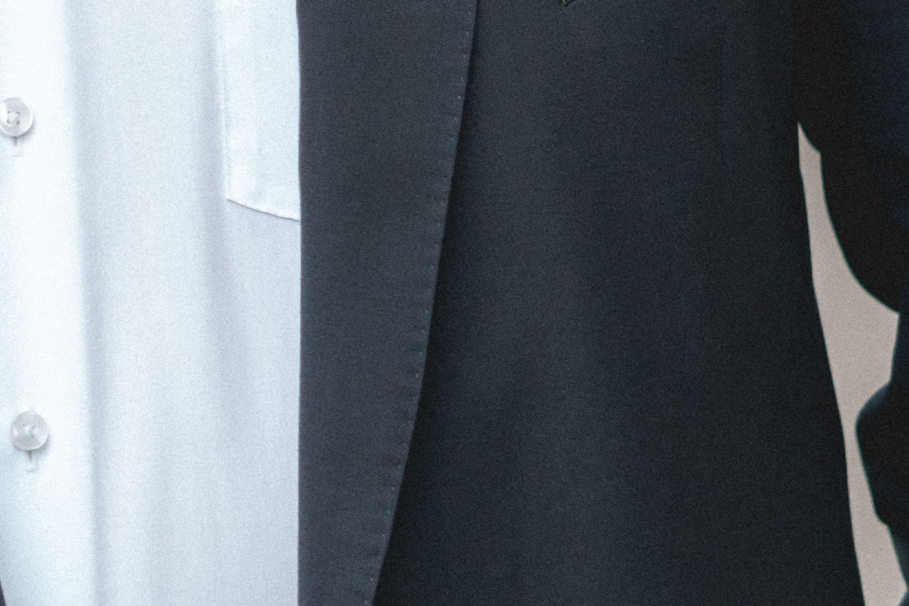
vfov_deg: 5.6
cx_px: -64
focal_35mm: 241
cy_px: -366
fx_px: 6085
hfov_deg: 8.5
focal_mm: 50
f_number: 4
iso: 320
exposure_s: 1/400
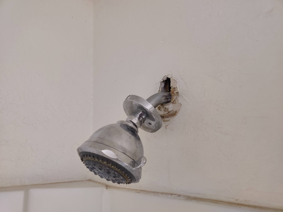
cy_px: 106
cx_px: 142
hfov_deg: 65.3
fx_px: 221
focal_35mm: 27
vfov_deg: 51.4
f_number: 1.65
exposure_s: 1/24
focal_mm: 4.75
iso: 1250
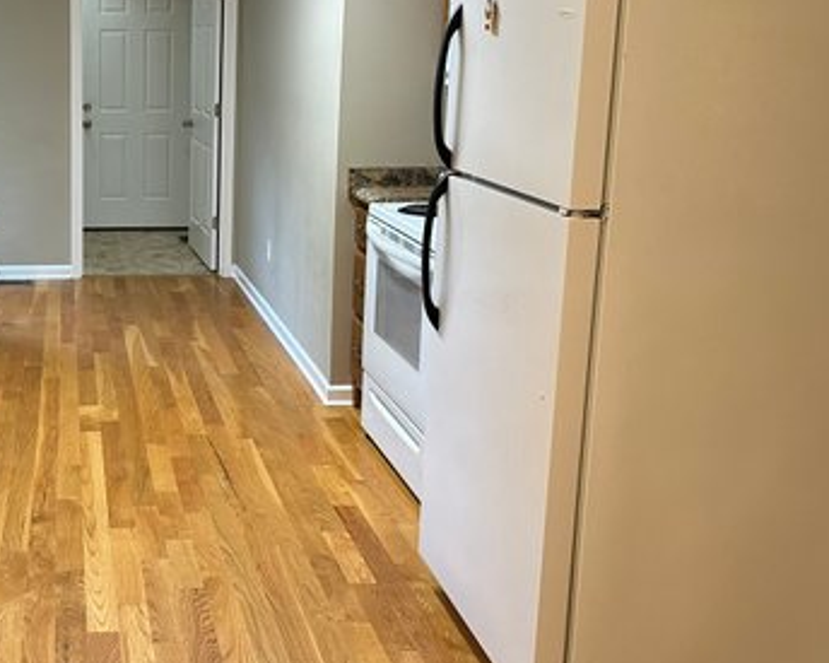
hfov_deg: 40.2
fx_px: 1055
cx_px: 110
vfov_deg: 34.5
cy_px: 209
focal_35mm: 43
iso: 200
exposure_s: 1/120
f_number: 1.78
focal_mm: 6.86
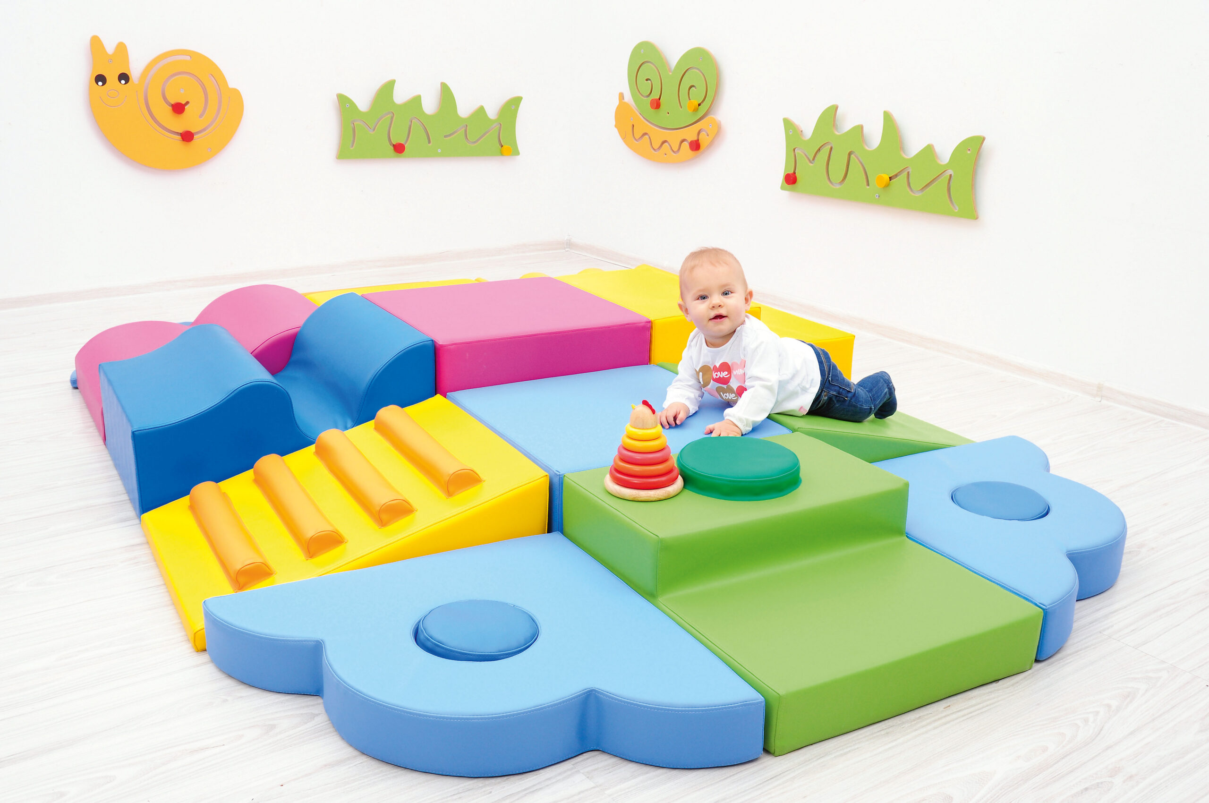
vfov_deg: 38.3
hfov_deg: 55.2
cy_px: 402
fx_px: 1157
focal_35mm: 34
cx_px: 604
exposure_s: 1/125
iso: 200
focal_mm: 23
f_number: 11
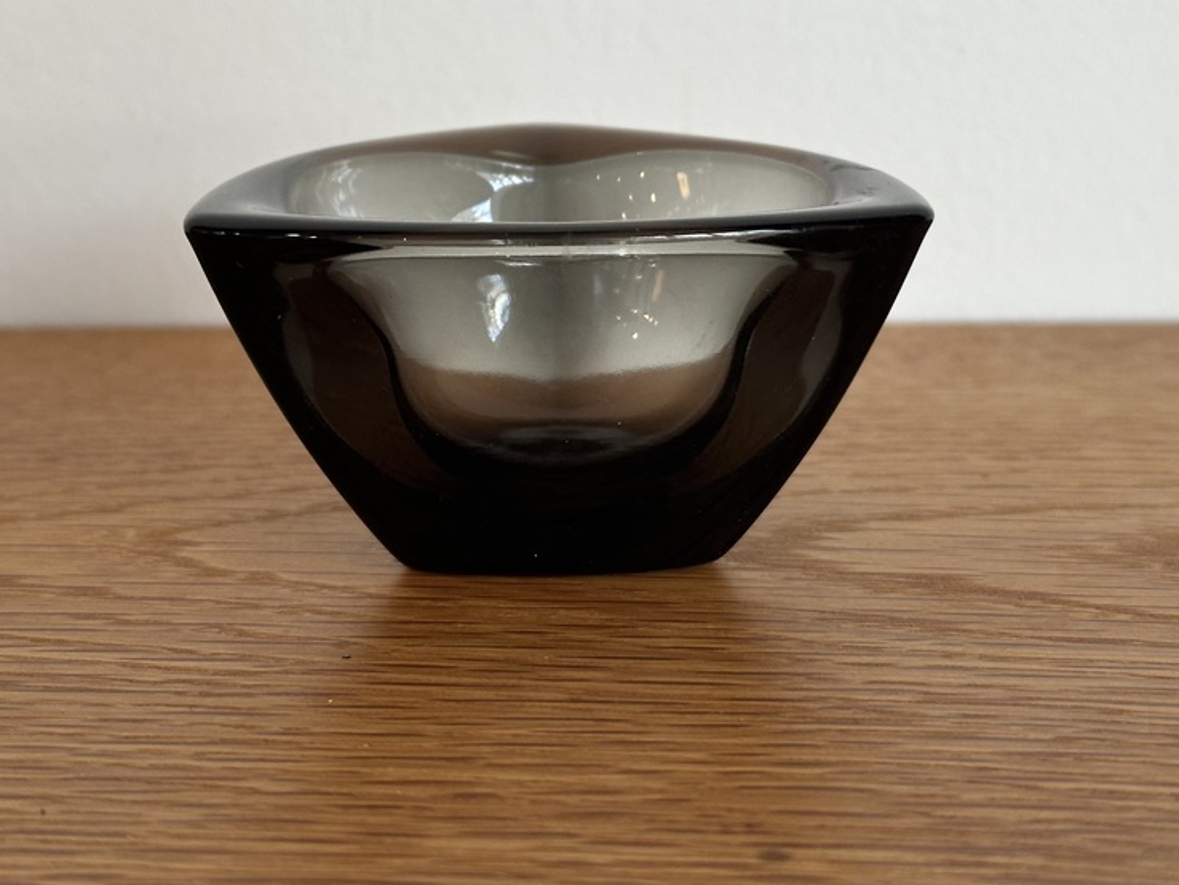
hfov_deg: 25.0
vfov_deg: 18.8
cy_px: 241
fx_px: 2657
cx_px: 569
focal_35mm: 78
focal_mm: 6.86
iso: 100
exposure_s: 1/60
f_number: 1.78
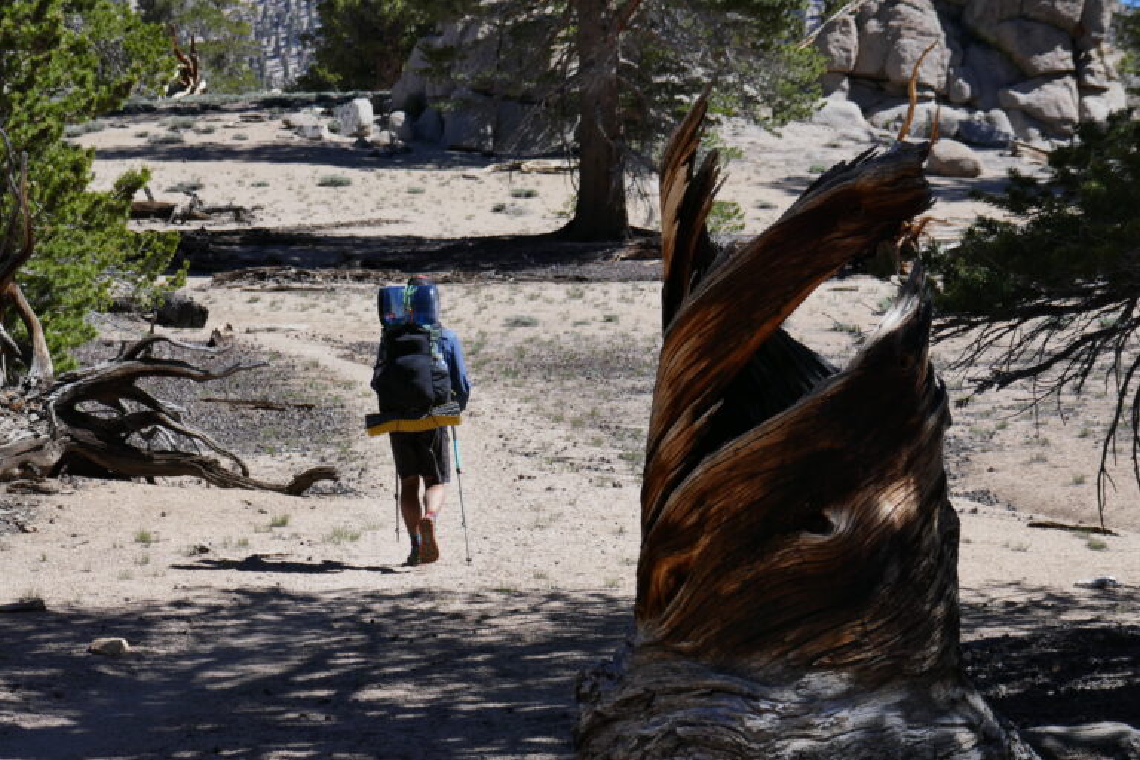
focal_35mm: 106
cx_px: 570
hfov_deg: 19.3
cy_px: 380
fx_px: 3356
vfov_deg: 12.9
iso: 125
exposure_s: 1/640
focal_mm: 38.6
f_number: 5.3
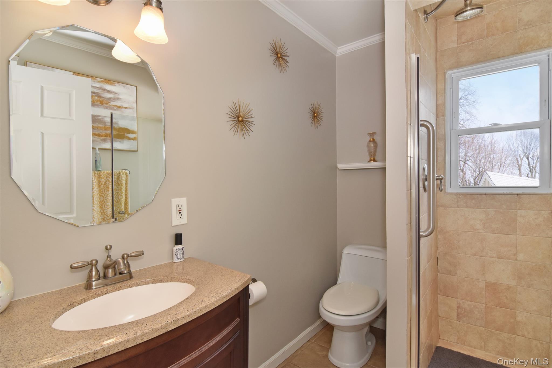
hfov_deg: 95.0
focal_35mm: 16
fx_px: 253
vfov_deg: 72.0
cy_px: 184
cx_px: 276
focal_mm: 11
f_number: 11
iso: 640
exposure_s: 1/80
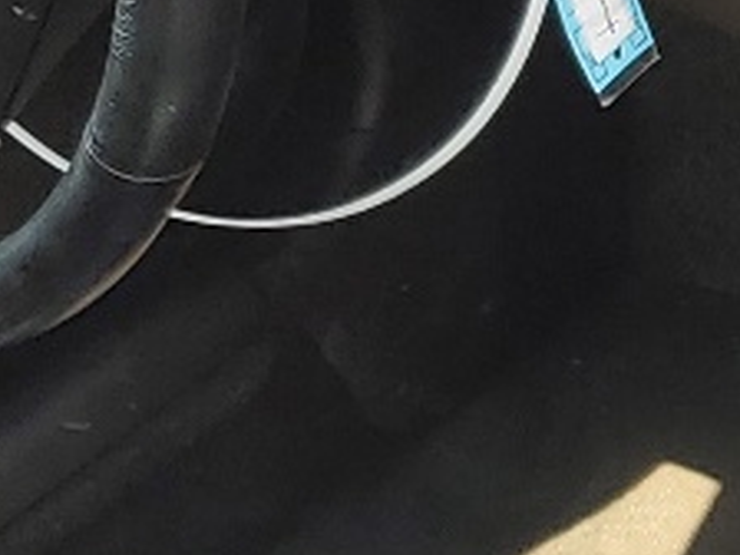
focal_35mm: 186
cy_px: 727
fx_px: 3976
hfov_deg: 10.0
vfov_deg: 7.9
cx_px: 1354
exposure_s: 1/227
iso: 50
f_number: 1.5
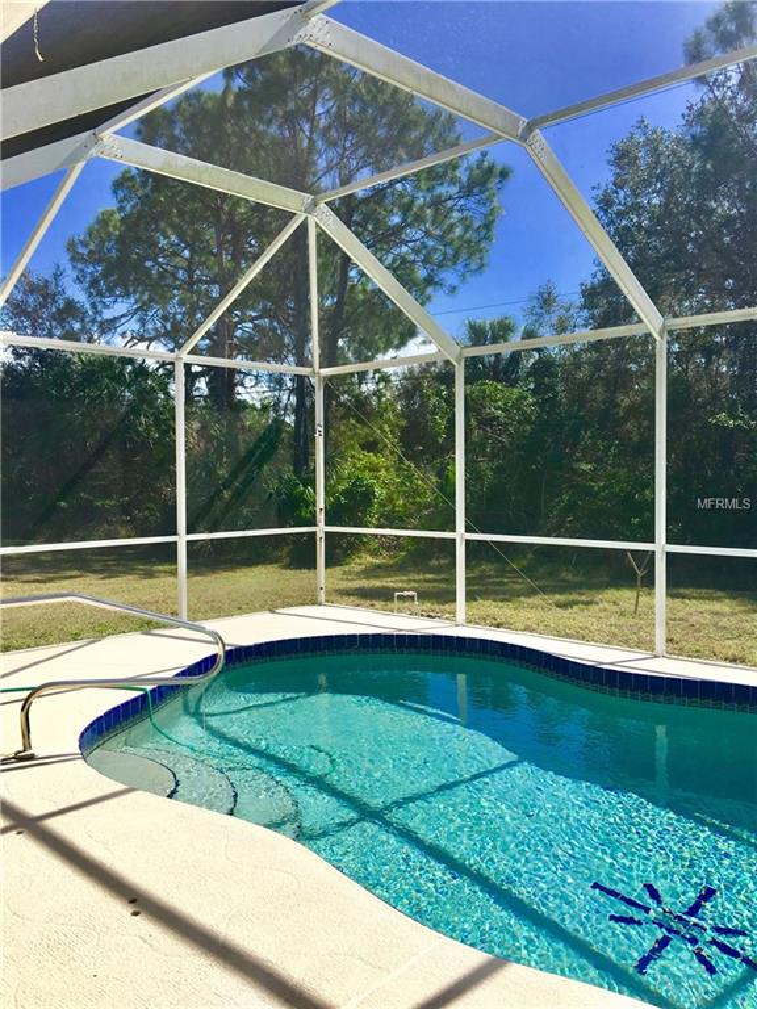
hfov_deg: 48.2
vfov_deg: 61.7
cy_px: 504
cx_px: 378
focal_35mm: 29
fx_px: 846
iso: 25
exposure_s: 1/1399
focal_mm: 4.15
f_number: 2.2
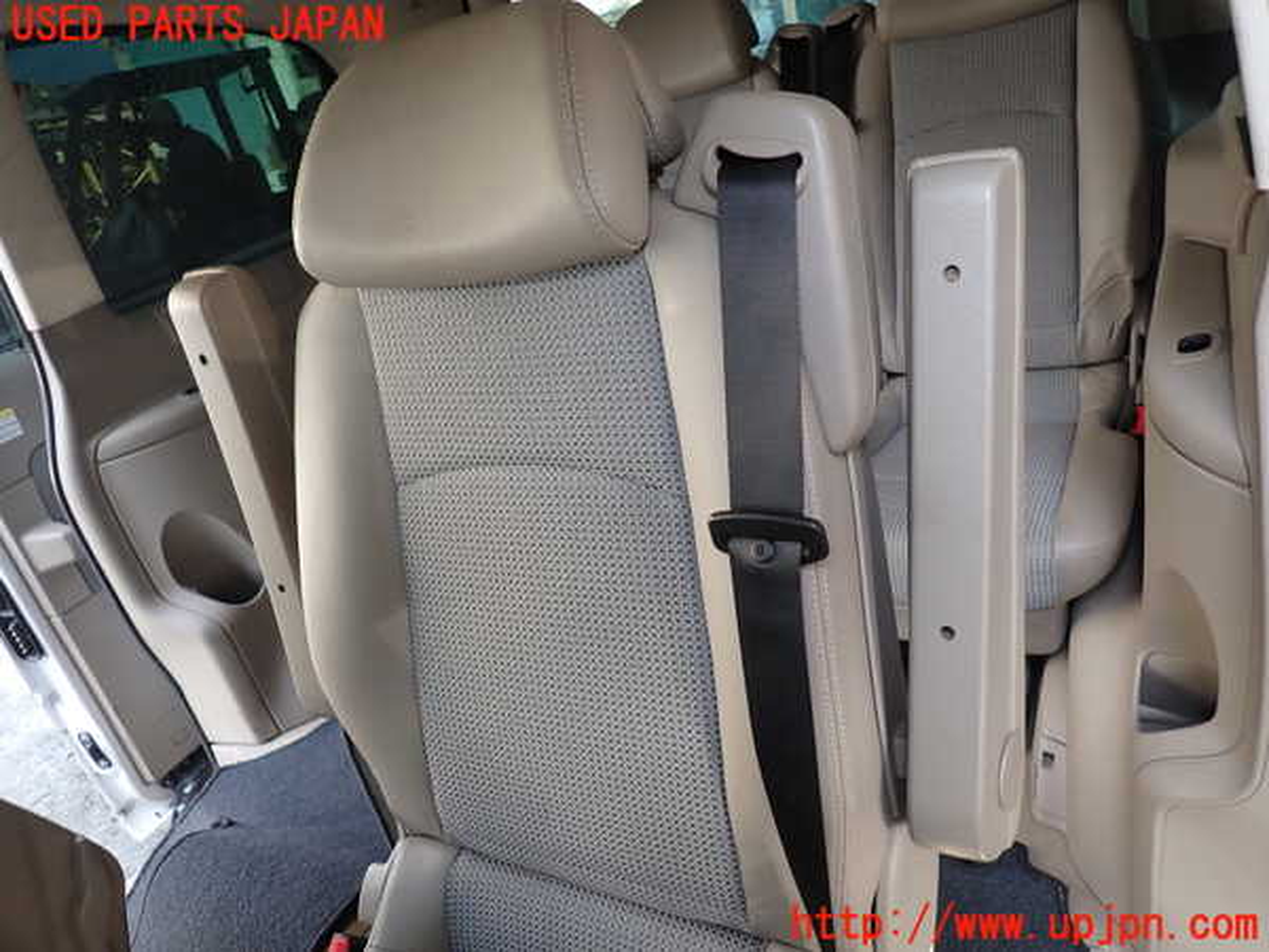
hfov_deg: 69.4
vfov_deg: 54.9
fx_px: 916
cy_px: 476
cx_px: 634
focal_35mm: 25
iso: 125
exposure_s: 1/60
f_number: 2
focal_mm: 4.5
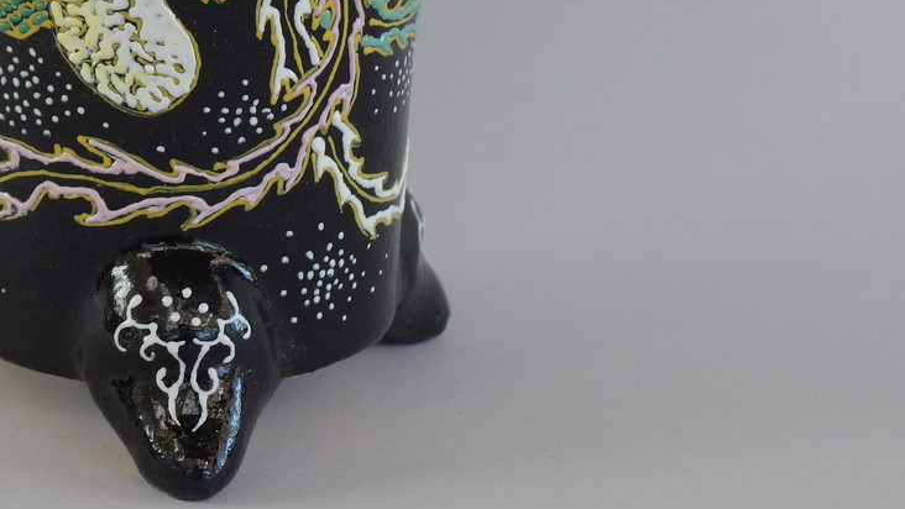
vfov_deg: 12.0
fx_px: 2400
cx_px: 168
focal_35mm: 100
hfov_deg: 21.1
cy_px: 16
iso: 200
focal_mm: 12
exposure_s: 1/80
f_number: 2.8
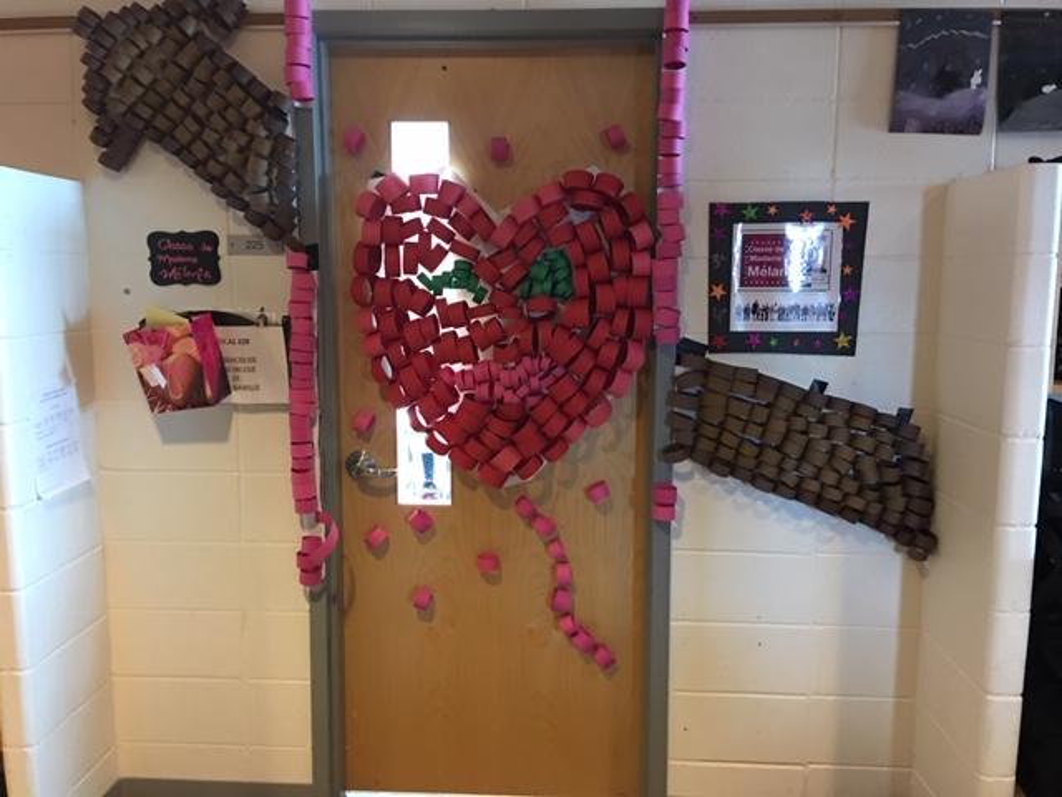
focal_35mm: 29
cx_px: 531
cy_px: 398
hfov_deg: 61.7
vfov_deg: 48.2
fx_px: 890
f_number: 2.2
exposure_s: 1/4
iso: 50
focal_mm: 4.15
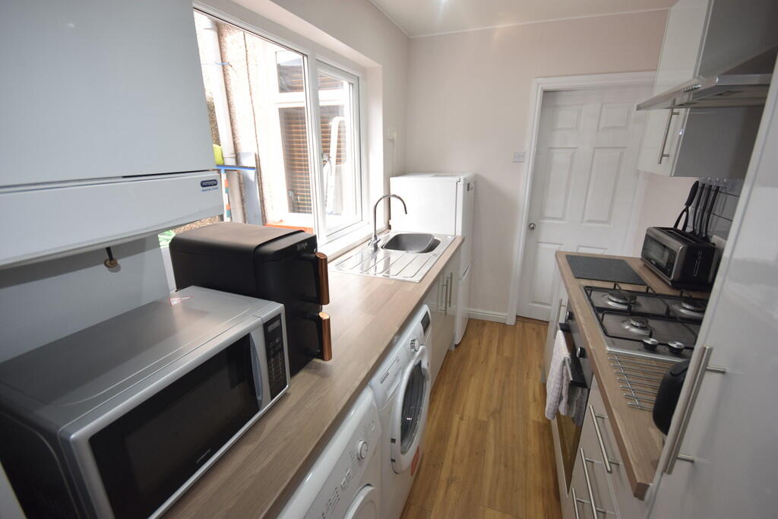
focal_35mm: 15
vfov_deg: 77.3
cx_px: 389
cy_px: 260
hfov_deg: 100.4
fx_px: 324
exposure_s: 1/125
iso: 400
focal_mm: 10
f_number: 5.6
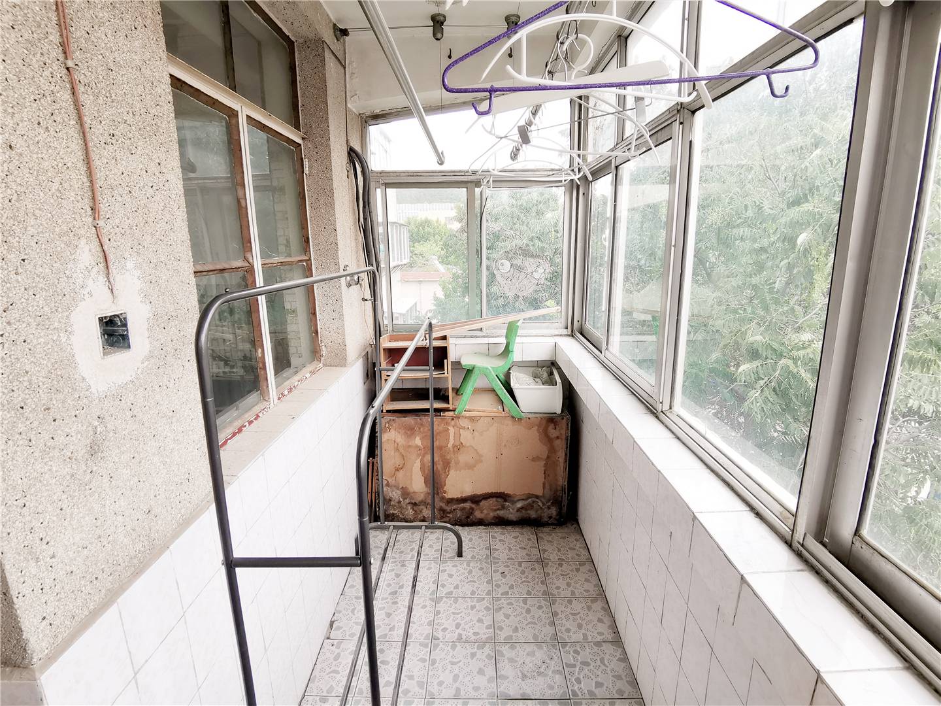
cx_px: 470
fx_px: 462
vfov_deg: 74.7
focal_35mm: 17
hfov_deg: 91.0
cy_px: 353
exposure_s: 1/100
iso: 50
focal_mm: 2.26
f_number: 2.2
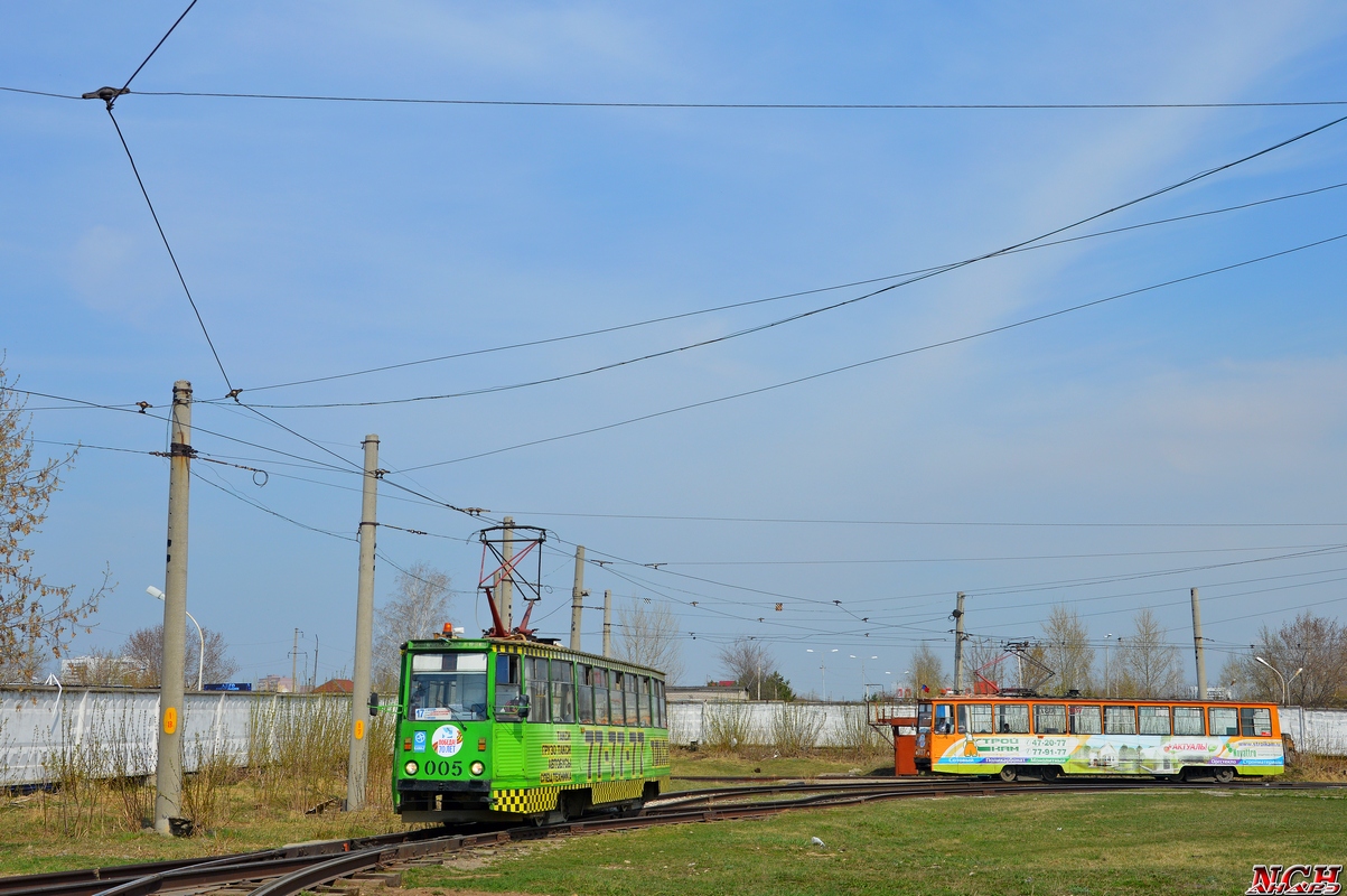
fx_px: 1682
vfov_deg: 29.8
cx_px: 674
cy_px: 448
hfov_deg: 43.6
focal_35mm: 45
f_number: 9
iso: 100
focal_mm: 30
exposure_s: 1/320
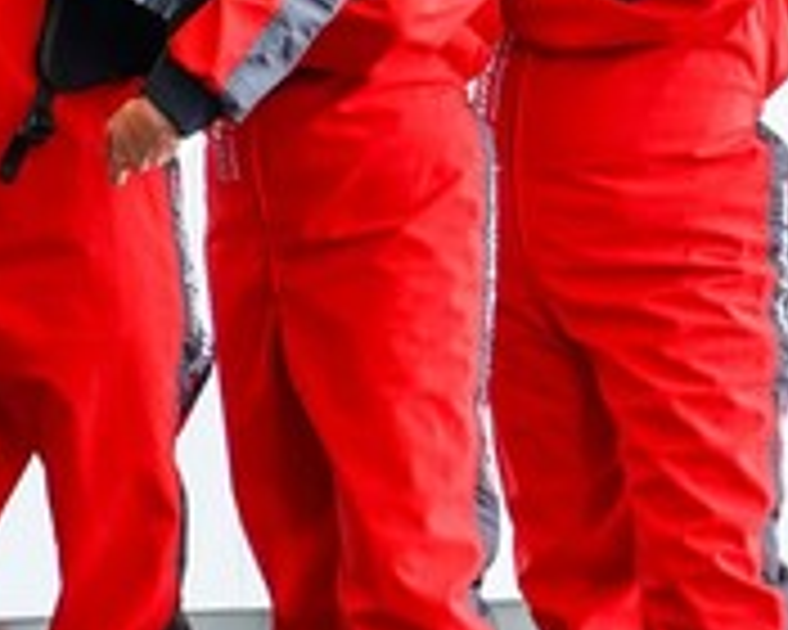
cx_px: -932
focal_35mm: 155
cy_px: 54
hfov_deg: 11.0
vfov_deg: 9.9
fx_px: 3615
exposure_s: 1/100
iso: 100
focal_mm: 34
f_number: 2.8
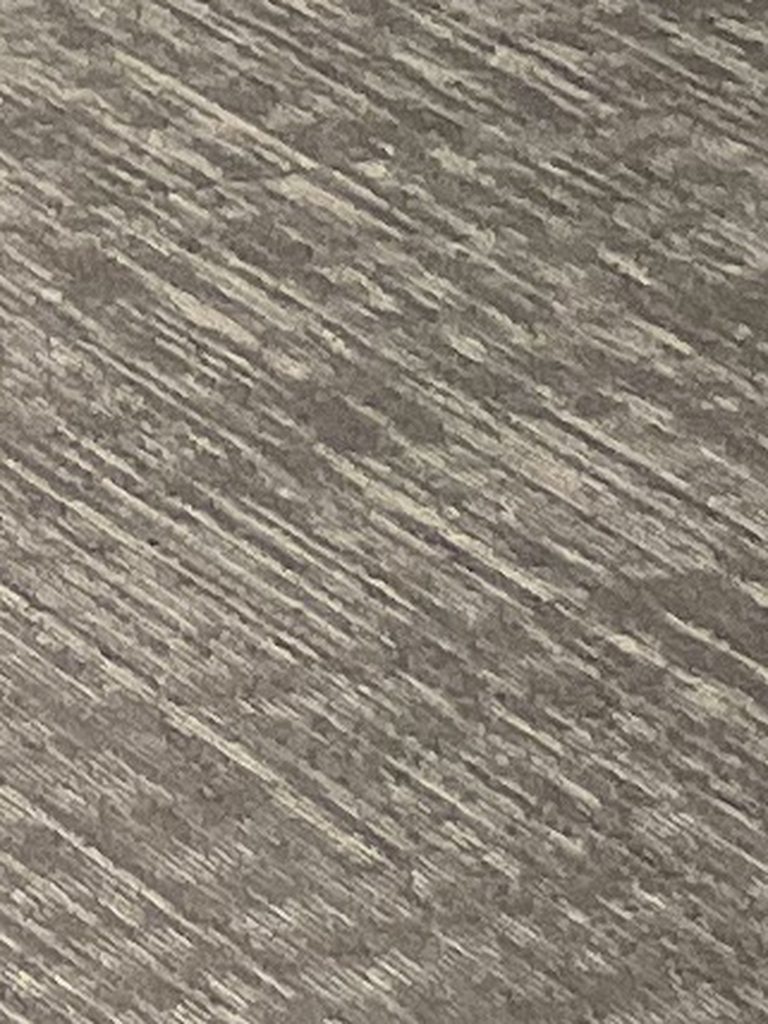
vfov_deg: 7.0
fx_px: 7248
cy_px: -2340
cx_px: -3371
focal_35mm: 245
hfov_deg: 4.8
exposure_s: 1/60
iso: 100
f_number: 1.6
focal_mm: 4.2
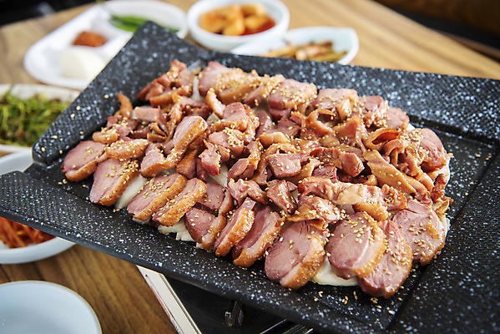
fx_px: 611
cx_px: 250
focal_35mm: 44
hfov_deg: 44.5
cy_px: 167
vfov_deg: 30.5
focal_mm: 44
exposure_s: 1/60
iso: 400
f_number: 4
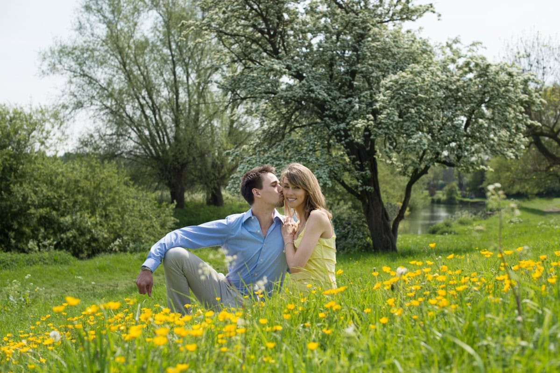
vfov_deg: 27.0
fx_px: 777
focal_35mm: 50
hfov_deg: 39.6
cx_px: 280
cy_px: 186
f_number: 5.6
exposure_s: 1/2000
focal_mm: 50
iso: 400
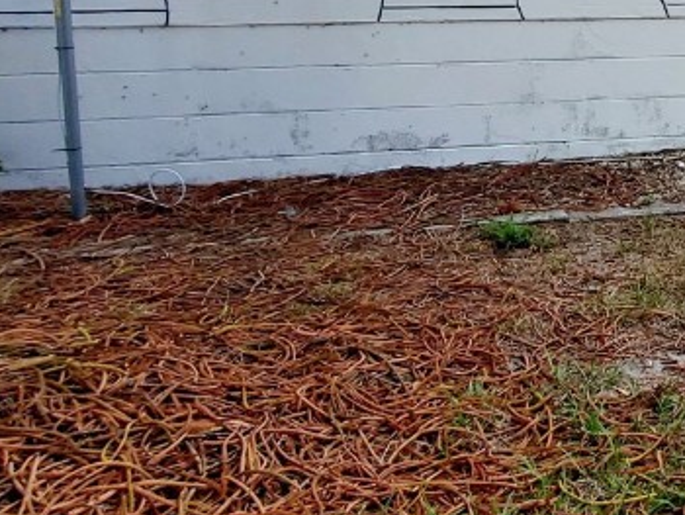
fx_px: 752
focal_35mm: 38
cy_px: 12
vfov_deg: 34.7
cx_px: 779
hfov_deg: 38.9
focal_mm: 1.8
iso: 50
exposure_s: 1/833
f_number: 2.2
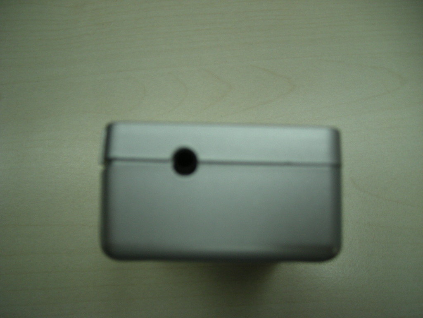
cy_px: 159
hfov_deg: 52.6
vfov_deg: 40.7
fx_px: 428
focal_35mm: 35
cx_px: 212
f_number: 2.8
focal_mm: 5.7
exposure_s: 1/74.8
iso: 74
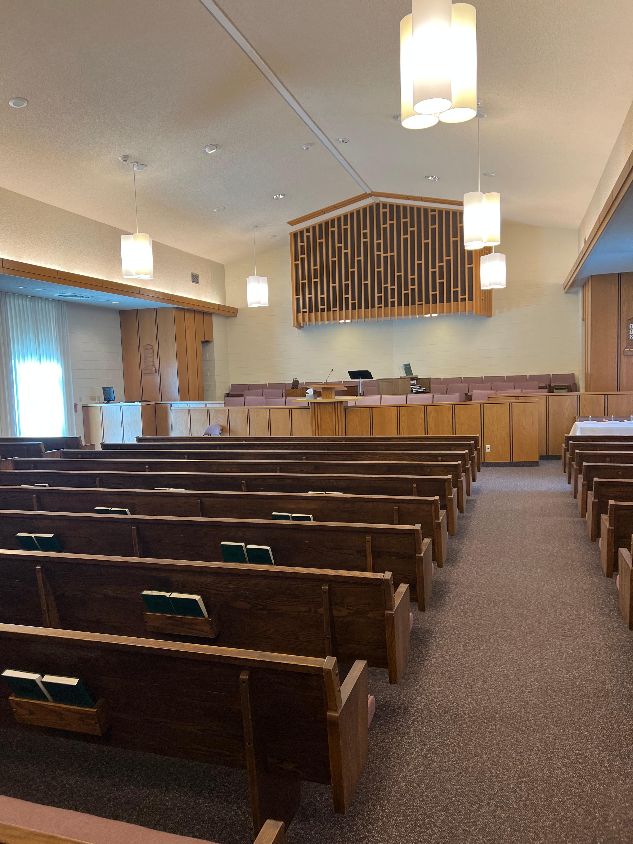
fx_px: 634
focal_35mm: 26
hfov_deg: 53.1
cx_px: 316
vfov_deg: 67.3
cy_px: 422
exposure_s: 1/60
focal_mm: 5.7
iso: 80
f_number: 1.5
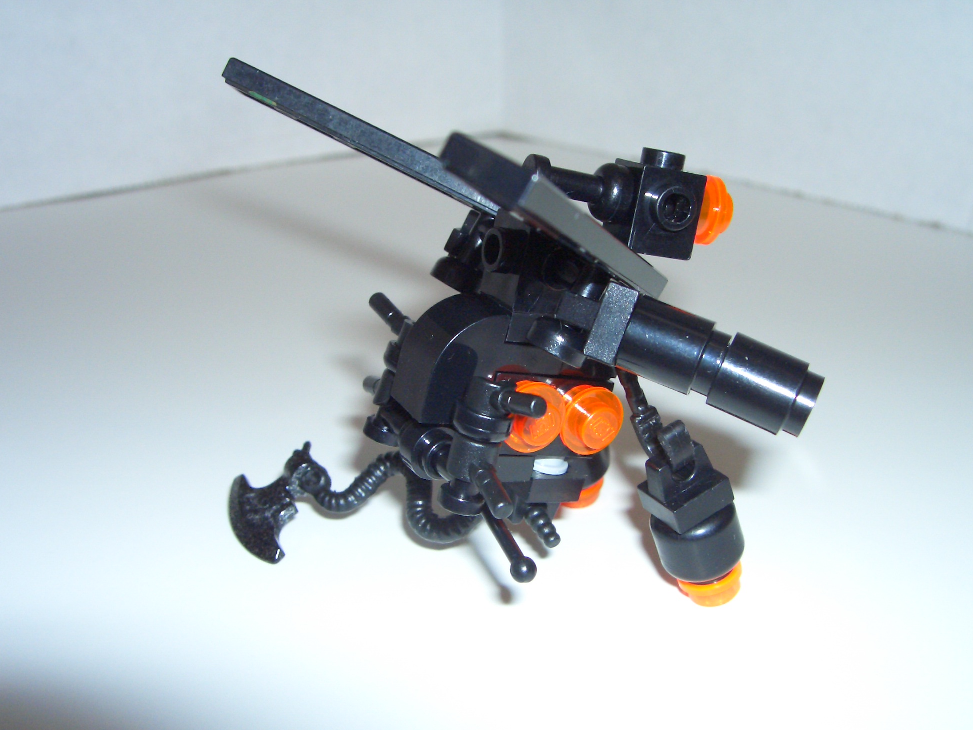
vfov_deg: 35.1
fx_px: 1152
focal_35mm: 41
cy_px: 377
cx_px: 492
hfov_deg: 45.8
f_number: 4.8
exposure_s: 1/60
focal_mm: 8
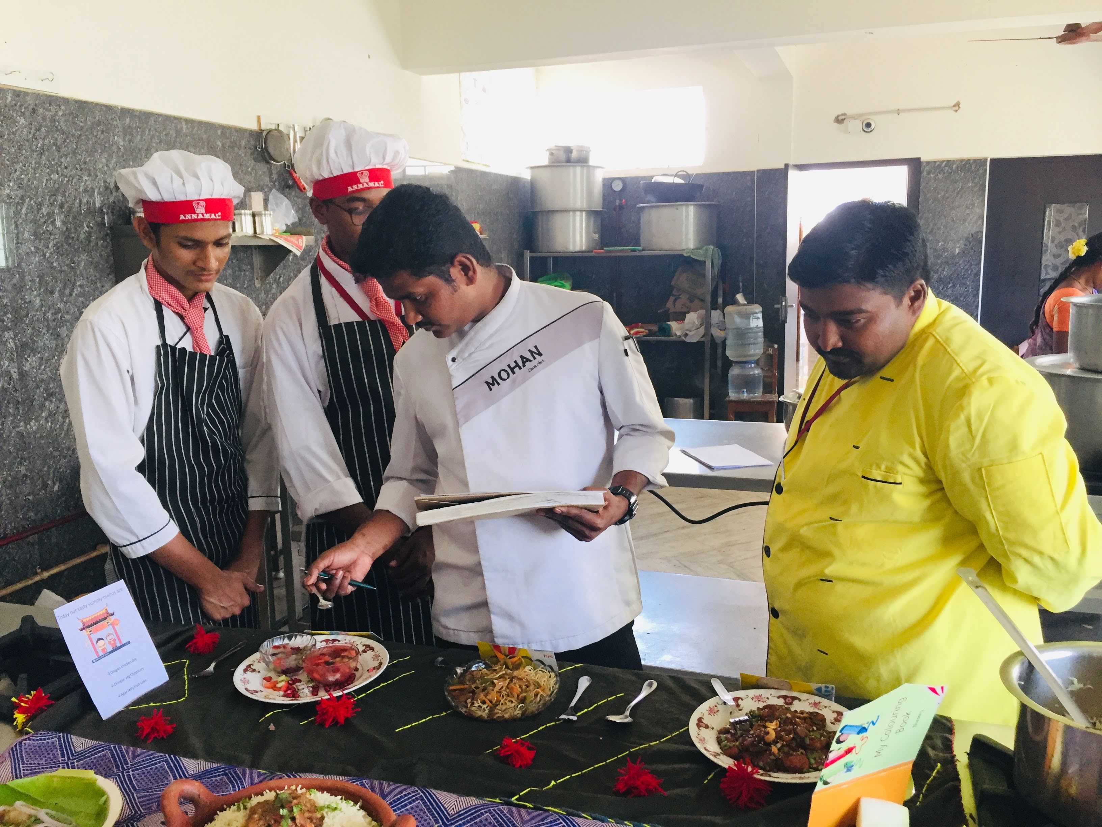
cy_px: 414
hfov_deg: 61.7
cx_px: 551
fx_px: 923
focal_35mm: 29
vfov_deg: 48.2
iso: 80
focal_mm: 4.15
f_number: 2.2
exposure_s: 1/33
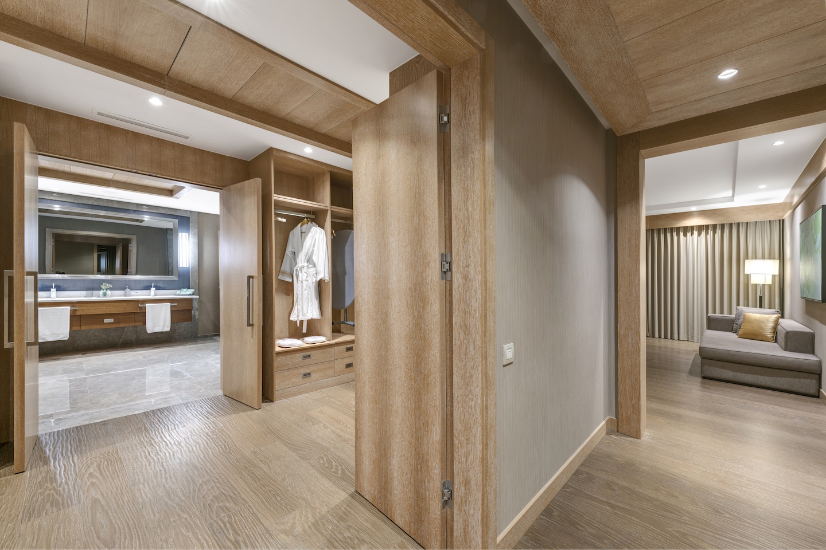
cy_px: 275
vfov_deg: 81.2
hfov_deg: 104.3
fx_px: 321
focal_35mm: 14
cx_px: 413
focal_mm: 14
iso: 100
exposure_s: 10
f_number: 11
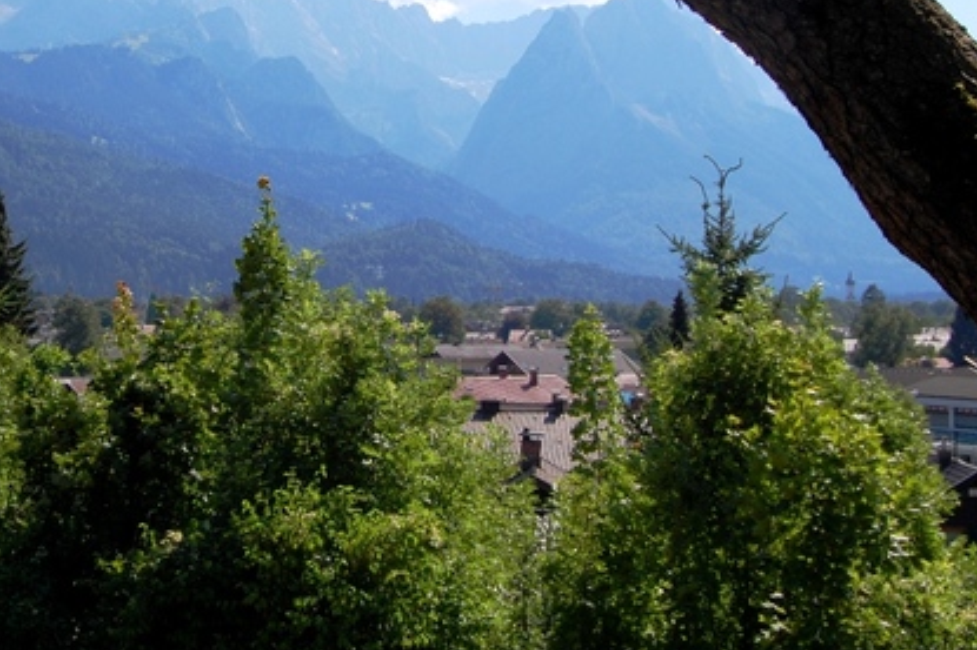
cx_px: 290
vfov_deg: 20.1
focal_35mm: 67
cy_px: 151
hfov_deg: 29.8
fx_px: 1817
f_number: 9
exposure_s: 1/320
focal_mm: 28
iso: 200
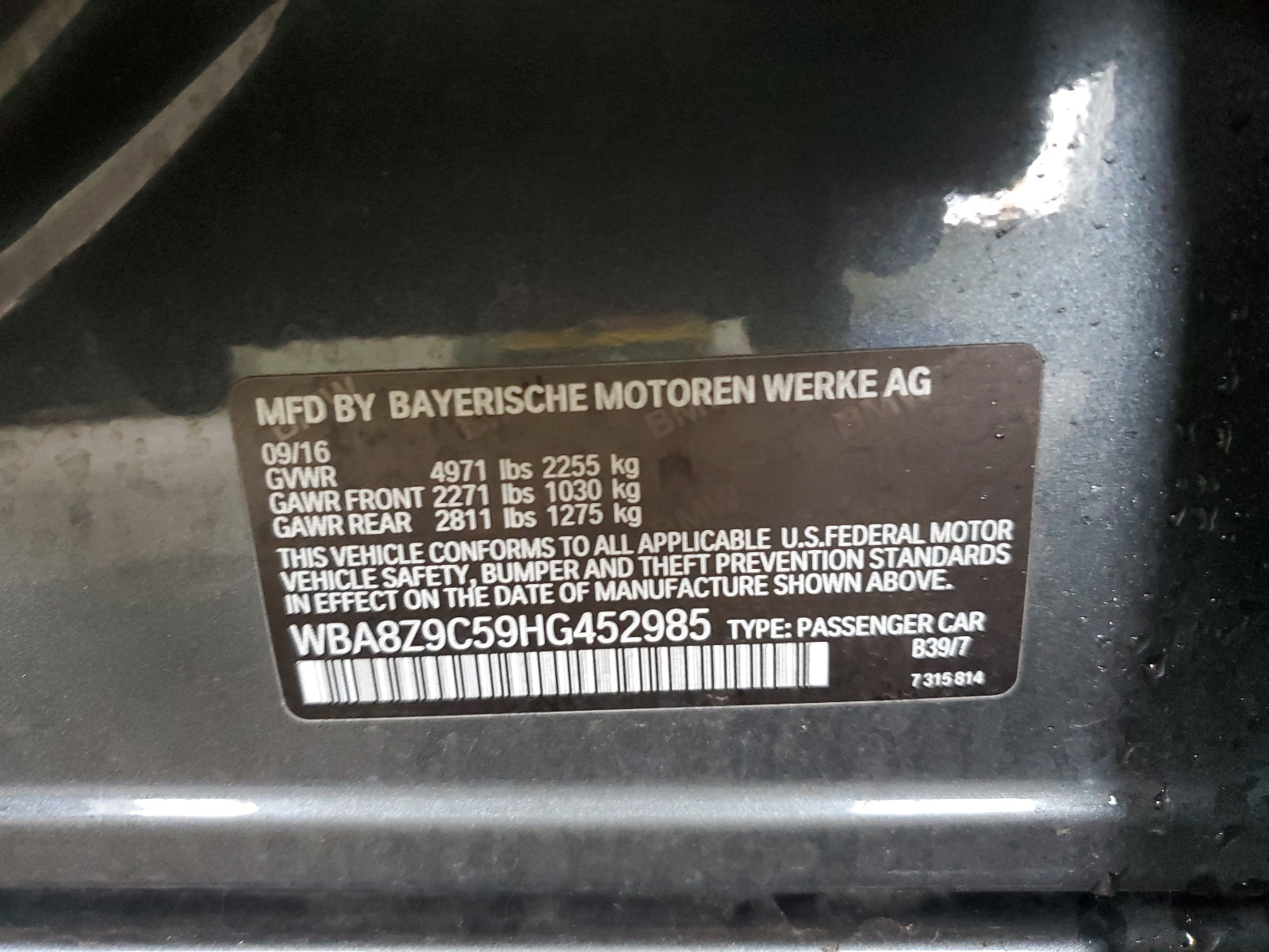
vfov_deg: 53.1
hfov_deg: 67.3
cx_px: 634
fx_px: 953
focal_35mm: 26
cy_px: 476
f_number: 1.5
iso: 311
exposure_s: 1/30
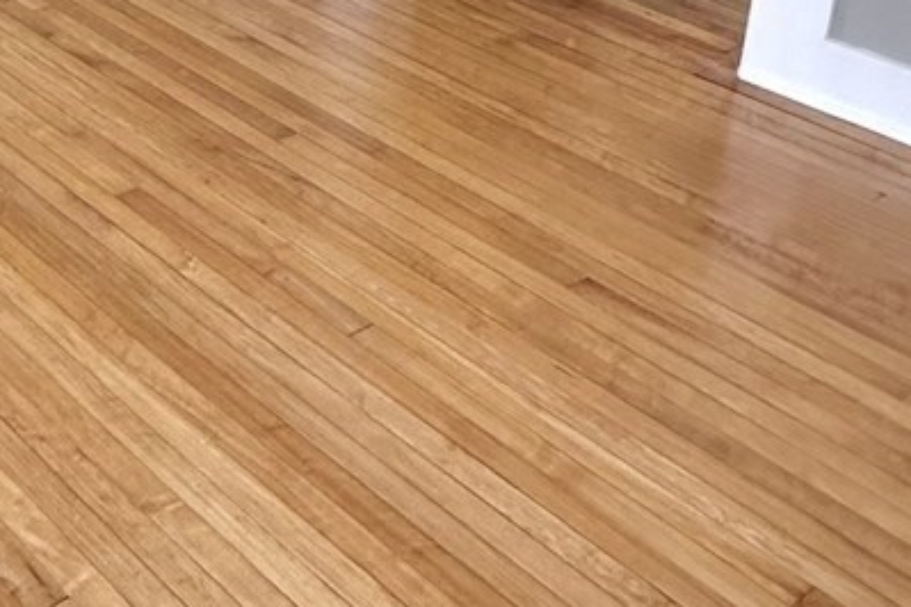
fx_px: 1417
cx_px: -235
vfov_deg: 20.7
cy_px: -299
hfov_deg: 29.5
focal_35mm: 56
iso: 100
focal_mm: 2.22
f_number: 2.2
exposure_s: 1/120
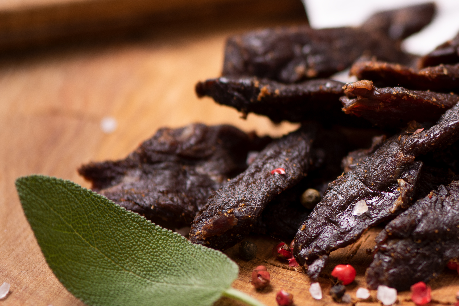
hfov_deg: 9.4
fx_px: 2768
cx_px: 462
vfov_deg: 6.3
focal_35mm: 217
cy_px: 76
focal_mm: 105
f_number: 3
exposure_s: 1/125
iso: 64
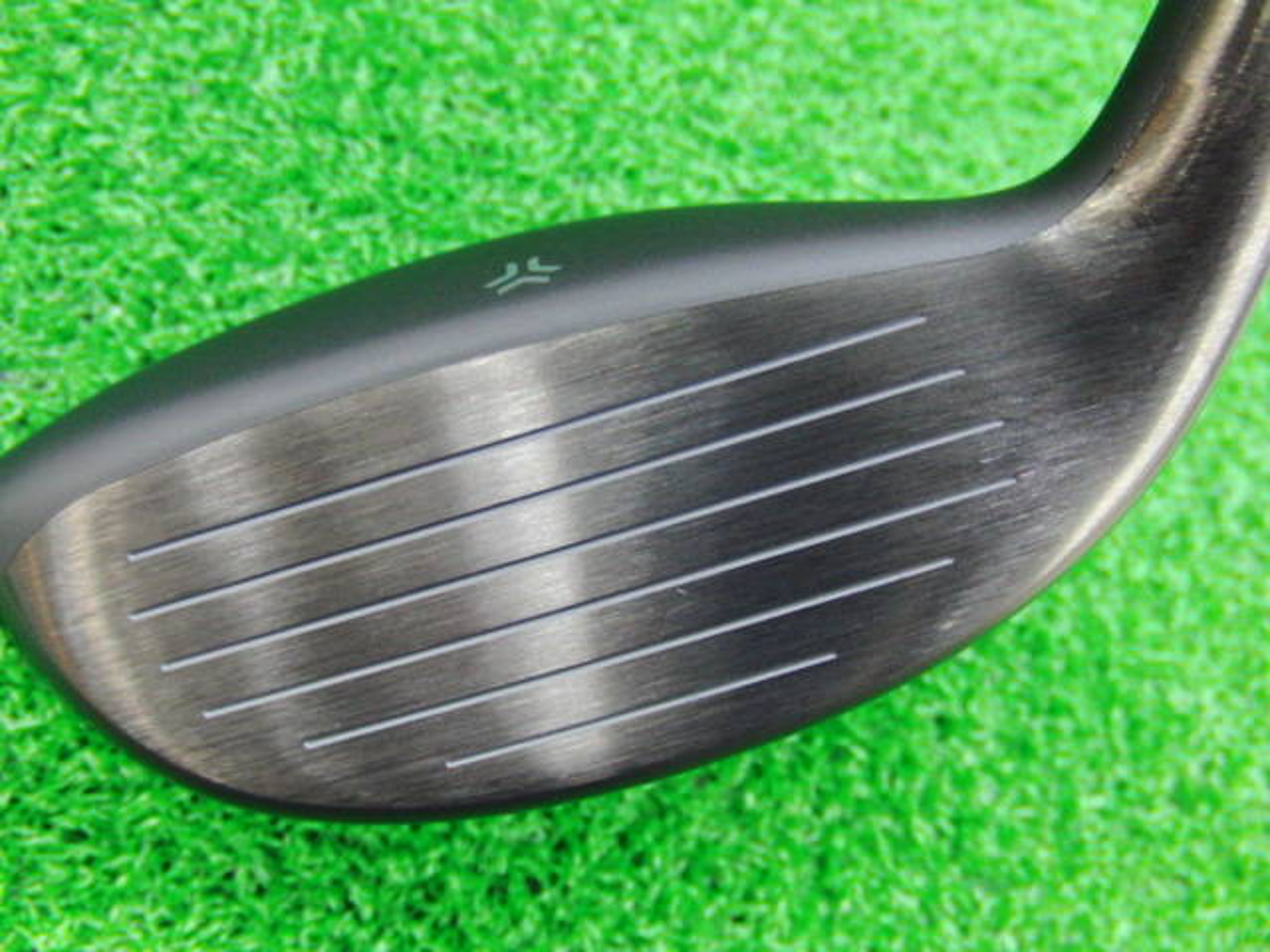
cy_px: 476
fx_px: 1357
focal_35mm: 37
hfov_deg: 50.1
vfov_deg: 38.7
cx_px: 635
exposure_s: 1/10
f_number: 3.6
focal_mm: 6.42
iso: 400
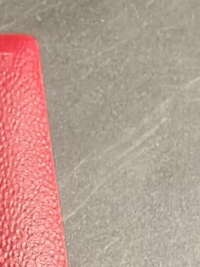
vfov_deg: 12.5
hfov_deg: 11.3
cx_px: -205
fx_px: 910
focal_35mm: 118
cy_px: 667
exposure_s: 1/50
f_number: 2
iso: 250
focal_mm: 2.32
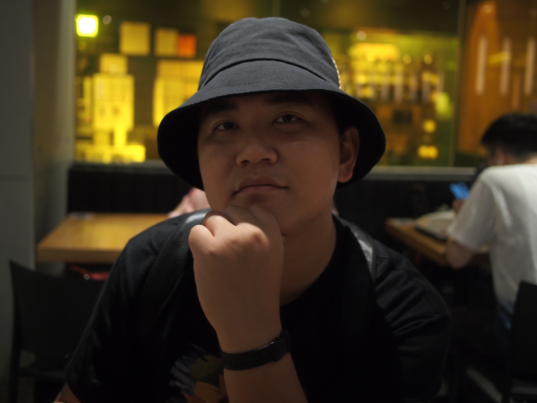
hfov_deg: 46.8
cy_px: 202
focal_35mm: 40
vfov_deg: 36.0
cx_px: 268
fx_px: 621
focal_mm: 20
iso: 200
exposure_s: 1/40
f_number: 1.7
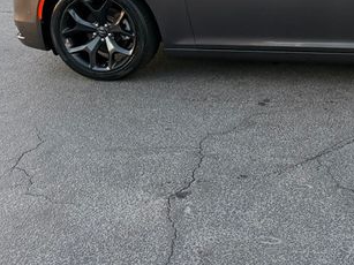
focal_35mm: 50
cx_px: 360
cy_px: 16
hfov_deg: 34.5
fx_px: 511
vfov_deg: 27.8
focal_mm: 6.76
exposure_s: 1/223
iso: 160
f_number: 1.78
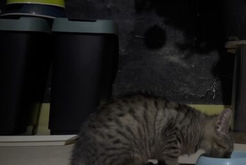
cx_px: 250
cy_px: -1
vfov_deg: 23.2
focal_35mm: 56
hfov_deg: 32.5
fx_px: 383
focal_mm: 5.7
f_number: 1.5
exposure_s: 1/25
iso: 500
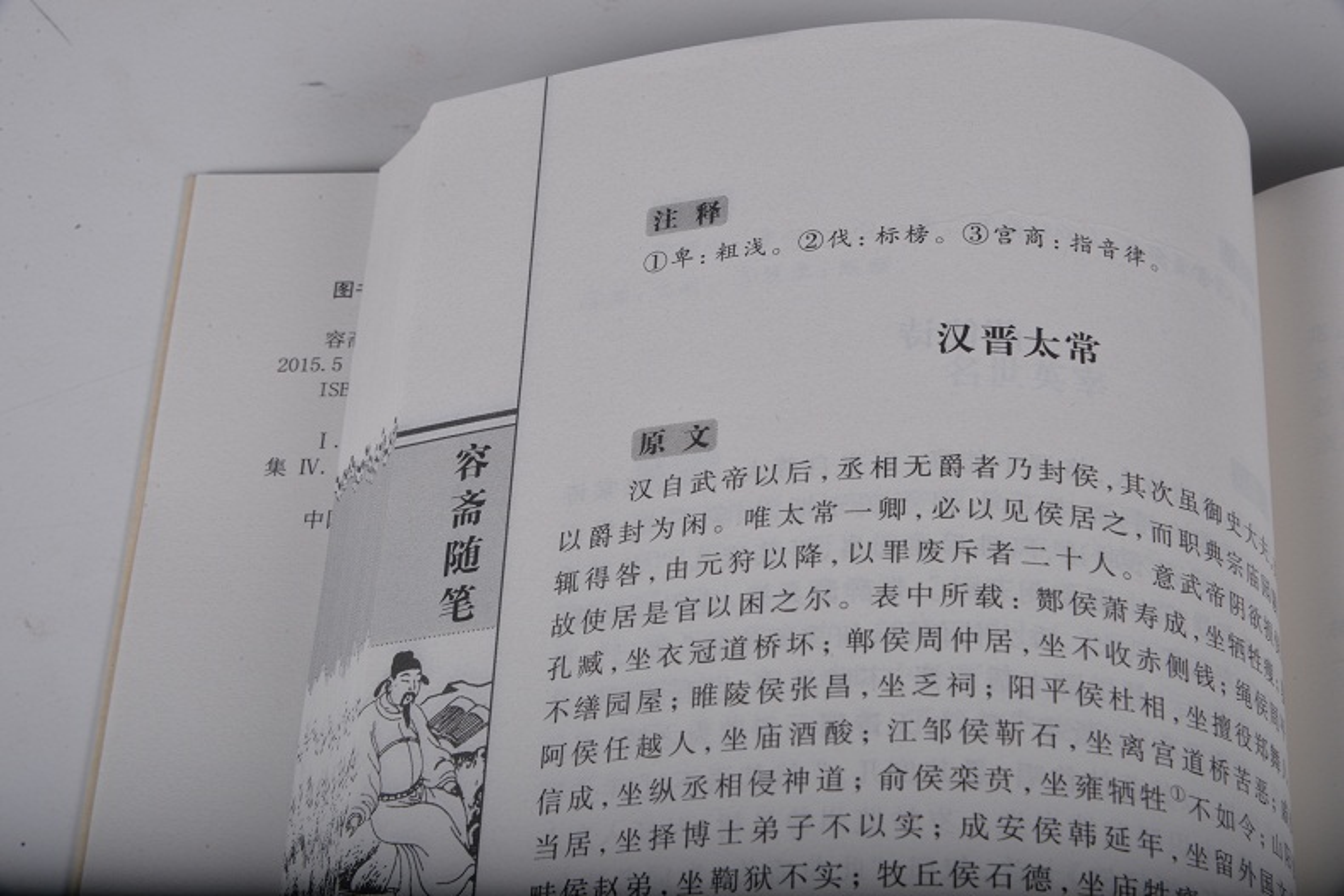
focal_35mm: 85
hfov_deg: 23.9
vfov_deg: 16.1
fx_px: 3174
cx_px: 672
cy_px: 448
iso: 100
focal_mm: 85
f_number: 22
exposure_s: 1/200
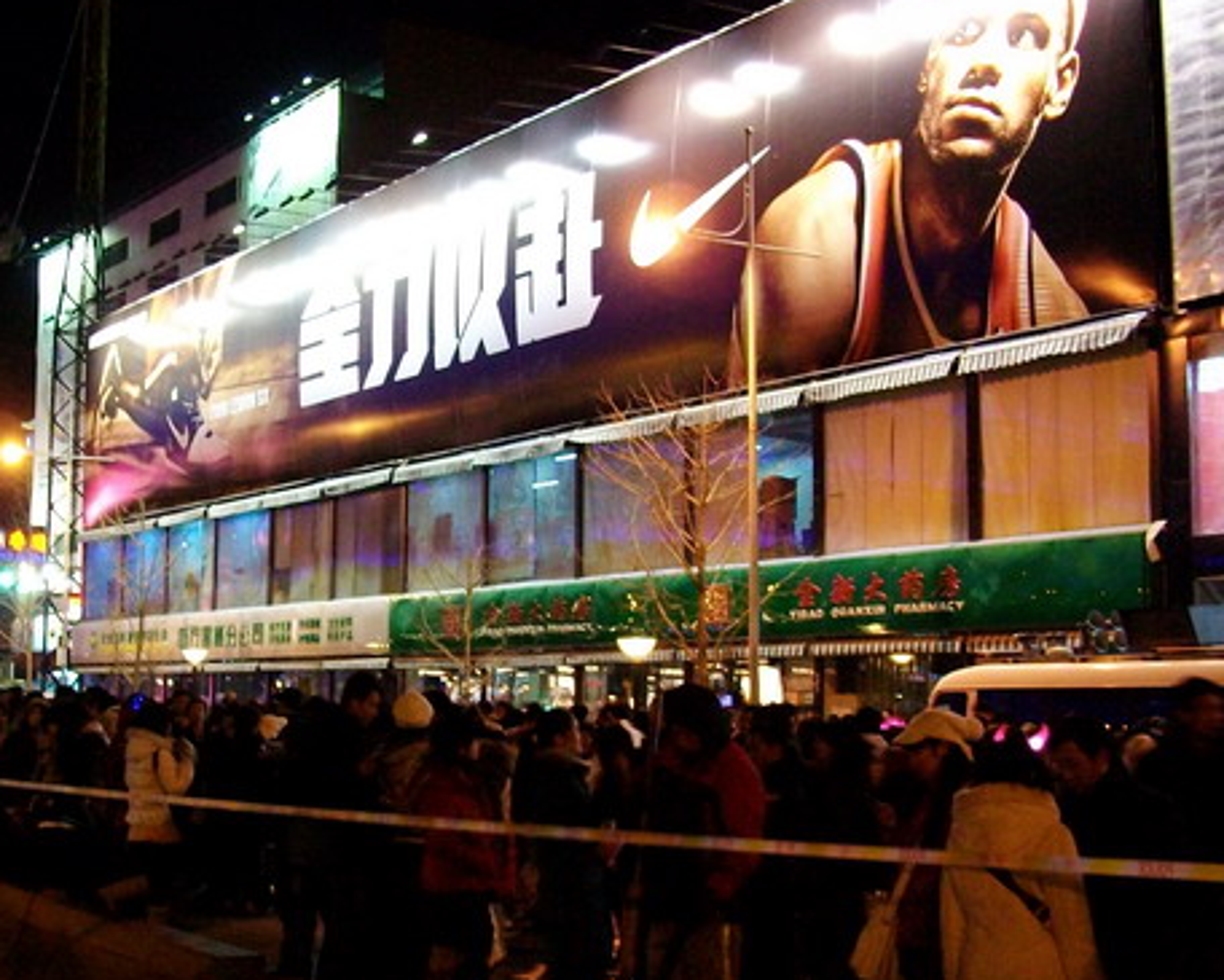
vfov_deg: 30.8
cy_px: 548
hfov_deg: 37.4
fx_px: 1775
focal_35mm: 49
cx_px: 360
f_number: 2.9
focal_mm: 5.7
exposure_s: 1/6.4
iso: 200
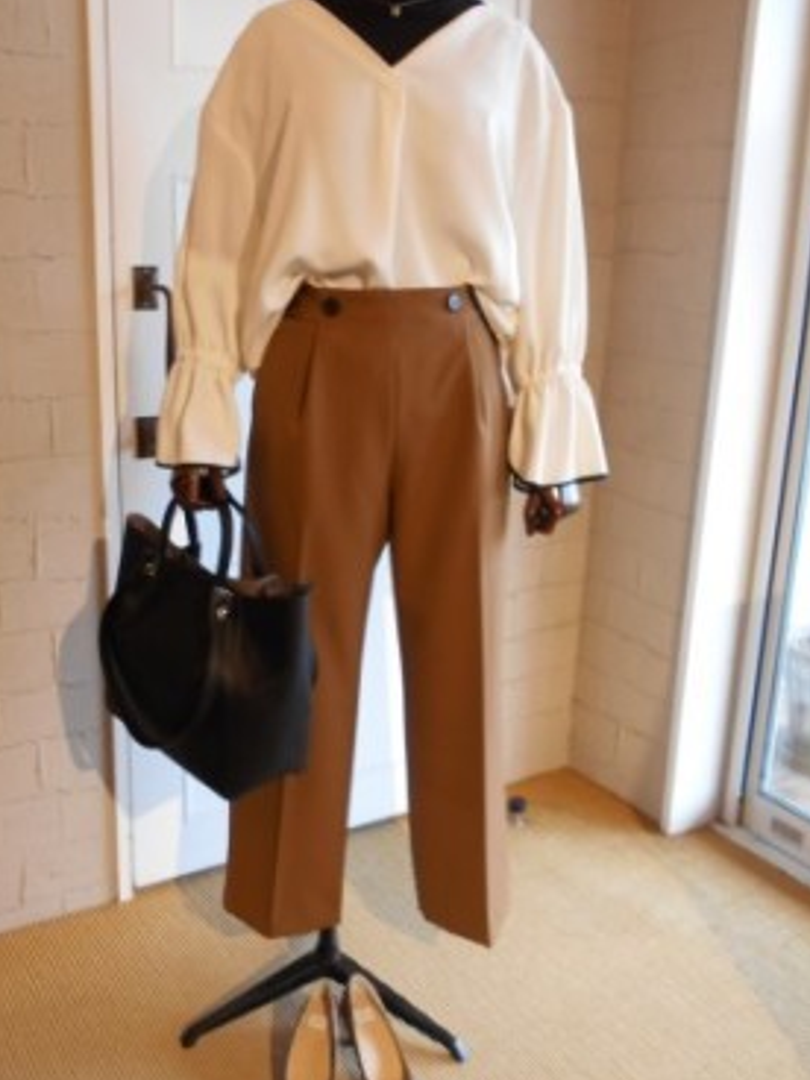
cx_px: 305
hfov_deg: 42.6
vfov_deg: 55.3
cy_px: 515
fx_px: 1030
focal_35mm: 33
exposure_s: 1/30
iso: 160
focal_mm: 4.6
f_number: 3.2
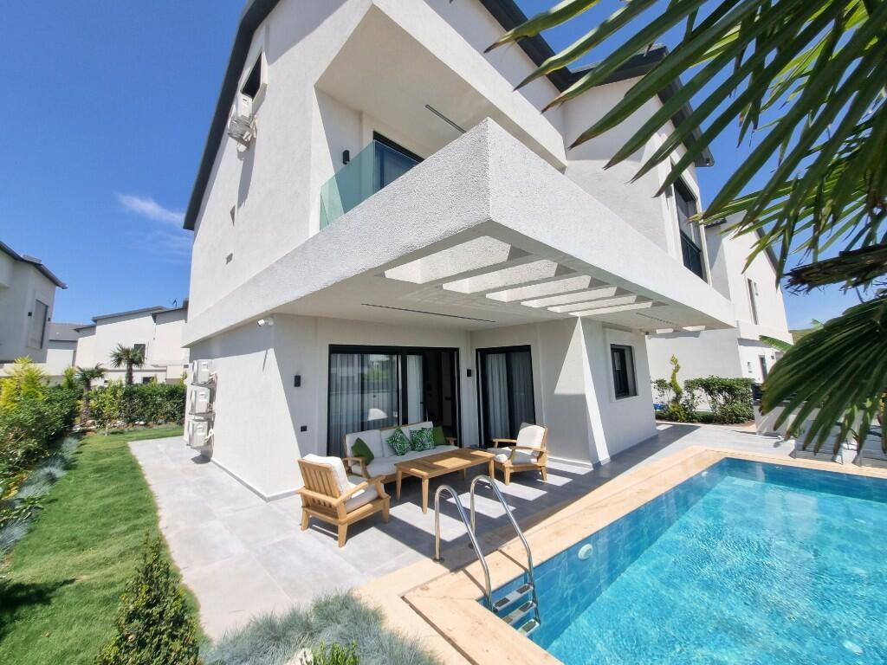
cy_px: 332
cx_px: 444
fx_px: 333
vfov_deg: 89.9
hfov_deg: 106.2
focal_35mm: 13
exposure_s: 1/1252
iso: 50
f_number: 2.2
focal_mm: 1.74
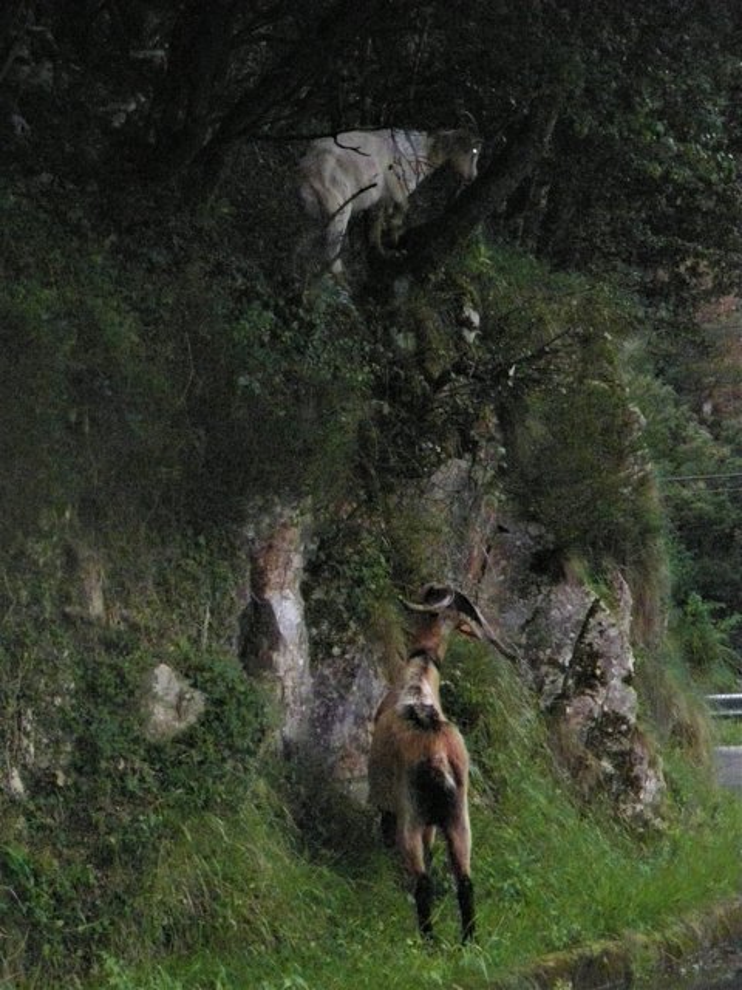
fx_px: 3458
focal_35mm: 121
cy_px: 495
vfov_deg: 16.3
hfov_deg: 12.2
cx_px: 371
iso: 1600
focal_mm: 21
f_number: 5.3
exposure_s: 1/400
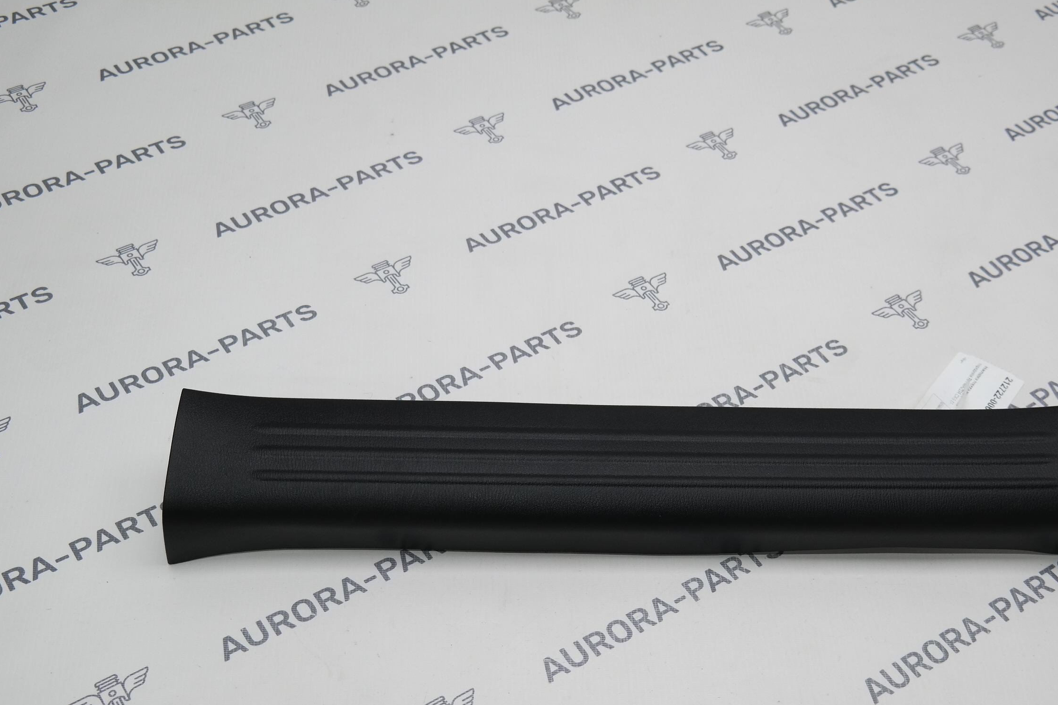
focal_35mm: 48
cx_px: 636
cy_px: 450
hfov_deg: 40.9
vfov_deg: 28.0
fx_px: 1411
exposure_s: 1/100
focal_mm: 24
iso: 200
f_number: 4
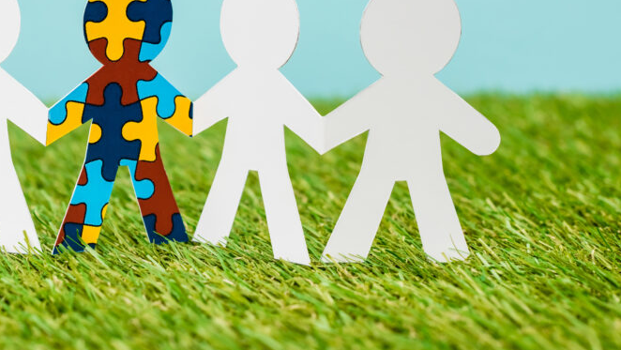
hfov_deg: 25.9
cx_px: 159
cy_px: 39
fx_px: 1334
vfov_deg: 14.8
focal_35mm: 81
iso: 125
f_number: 5.6
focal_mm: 50
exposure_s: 1/160
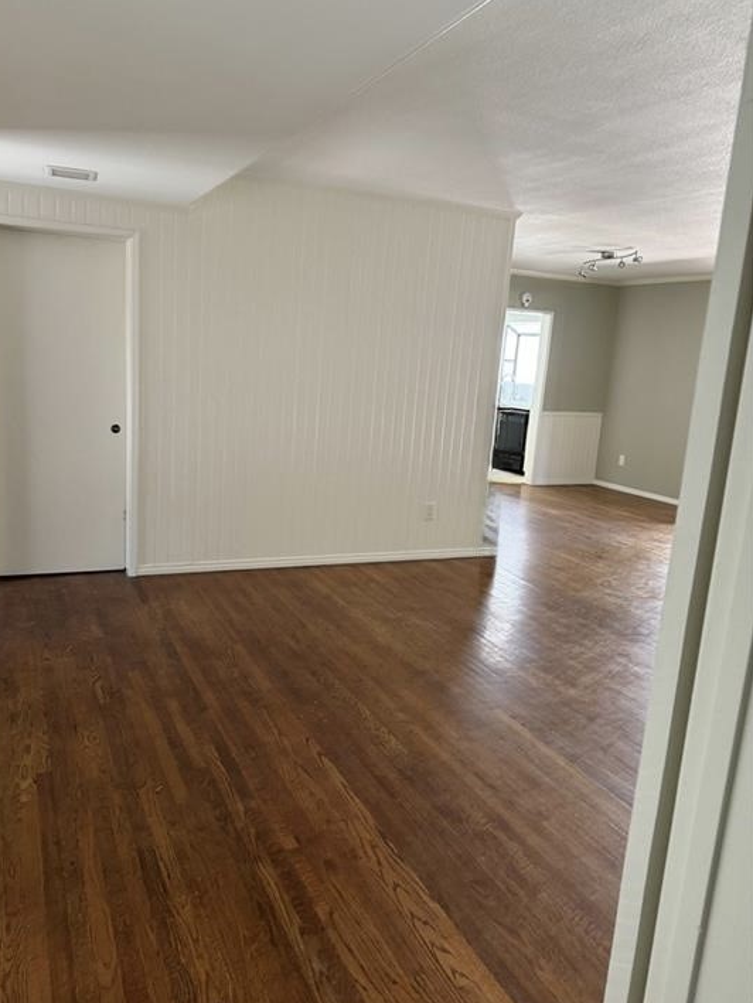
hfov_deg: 53.0
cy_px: 495
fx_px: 754
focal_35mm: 26
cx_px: 348
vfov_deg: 67.3
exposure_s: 1/60
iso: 250
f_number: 1.78
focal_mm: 6.76
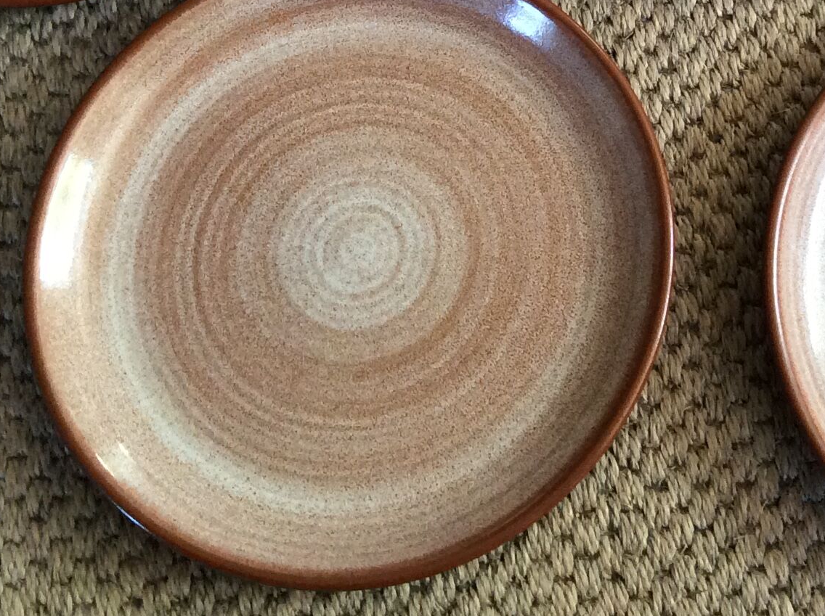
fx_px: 1738
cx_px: 666
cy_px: -33
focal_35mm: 73
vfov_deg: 19.4
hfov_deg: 26.2
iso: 100
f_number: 2.4
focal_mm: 3.3
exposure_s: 1/25
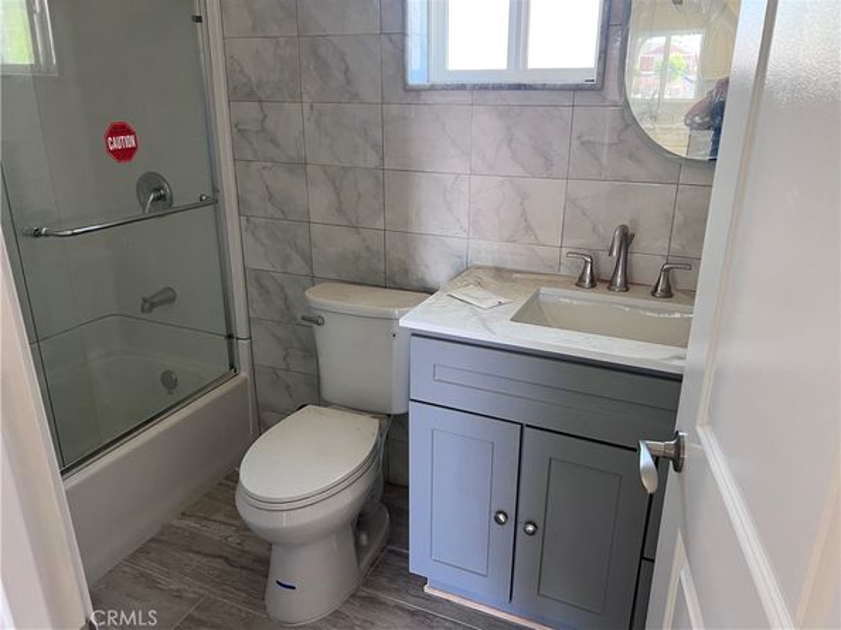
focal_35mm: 26
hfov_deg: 67.3
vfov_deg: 53.0
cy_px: 315
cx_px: 420
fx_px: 631
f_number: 1.5
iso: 100
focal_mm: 5.7
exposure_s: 1/60
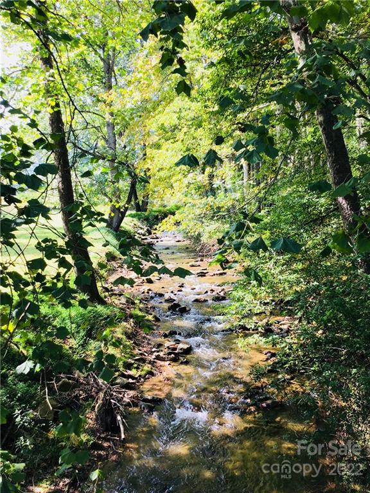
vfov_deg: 58.4
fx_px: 442
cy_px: 246
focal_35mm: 31
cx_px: 185
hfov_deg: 45.4
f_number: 2.4
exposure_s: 1/120
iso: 25
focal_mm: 3.3
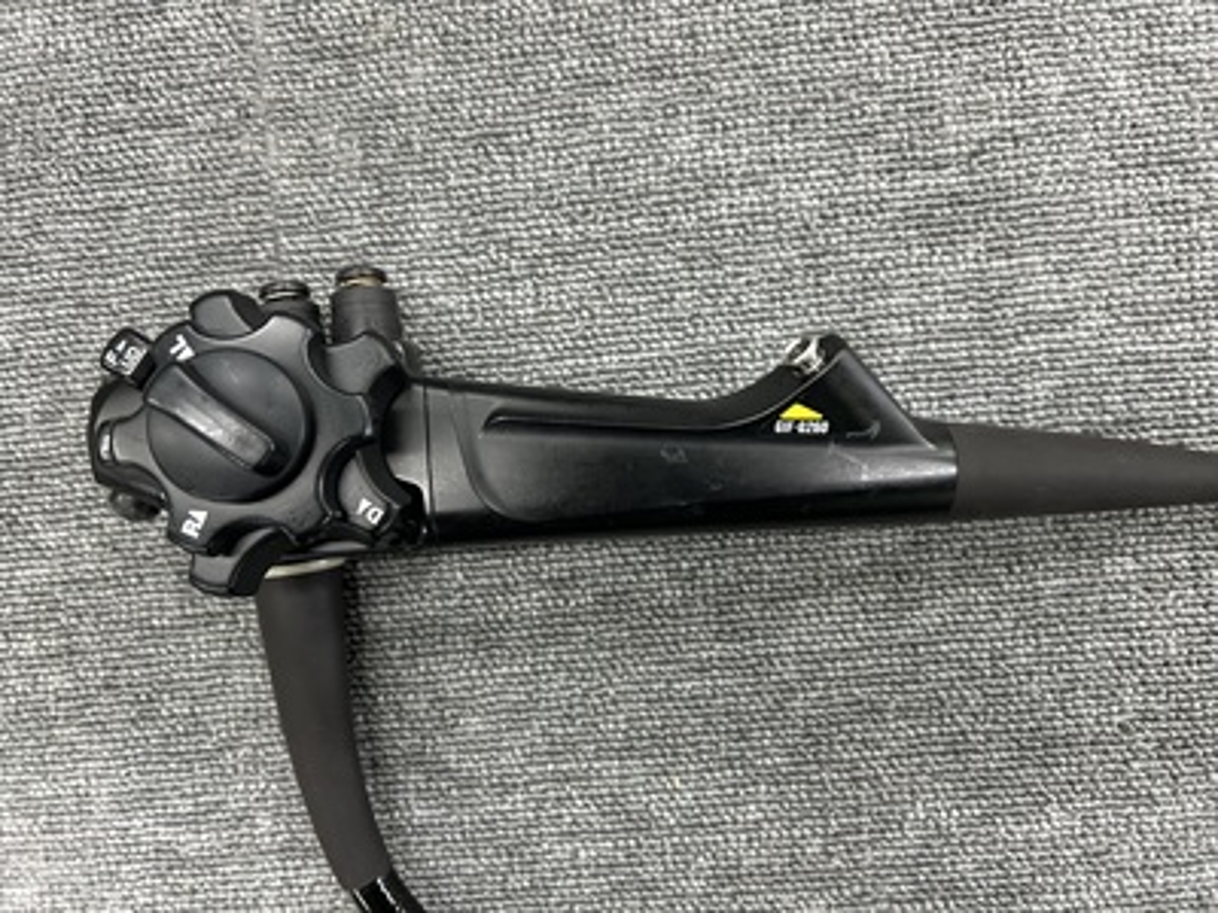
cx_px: 609
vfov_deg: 53.1
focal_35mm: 26
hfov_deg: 67.3
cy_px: 456
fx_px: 915
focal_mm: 5.7
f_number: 1.5
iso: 125
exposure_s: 1/60
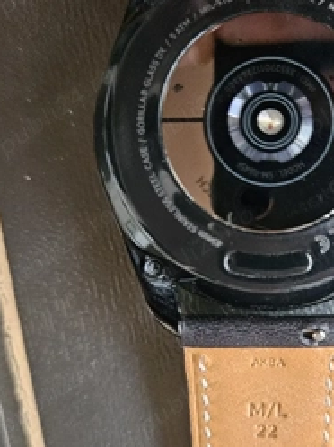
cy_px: 273
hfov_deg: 38.0
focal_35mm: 37
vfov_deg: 49.8
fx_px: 477
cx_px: 232
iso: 800
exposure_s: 1/101
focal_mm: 5.4
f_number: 1.8
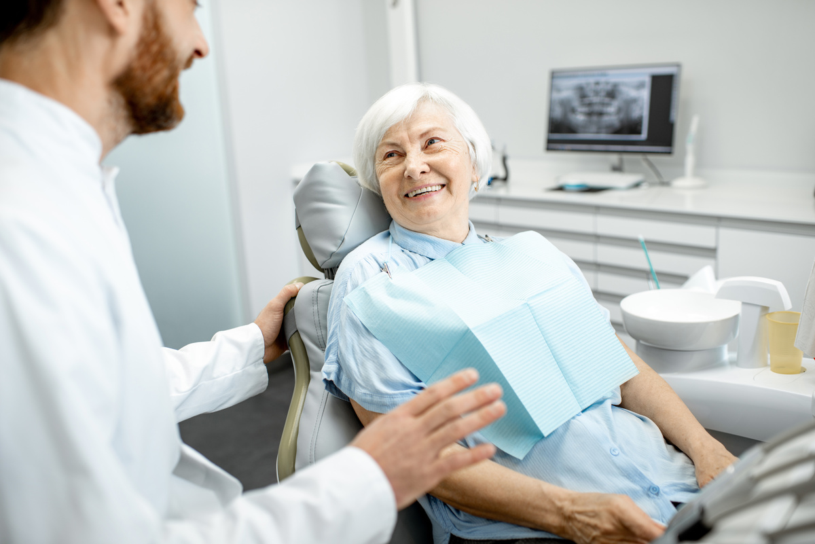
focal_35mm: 35
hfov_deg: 54.4
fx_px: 793
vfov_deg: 37.9
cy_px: 272
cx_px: 408
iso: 250
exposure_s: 1/200
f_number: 2.2
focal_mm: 35
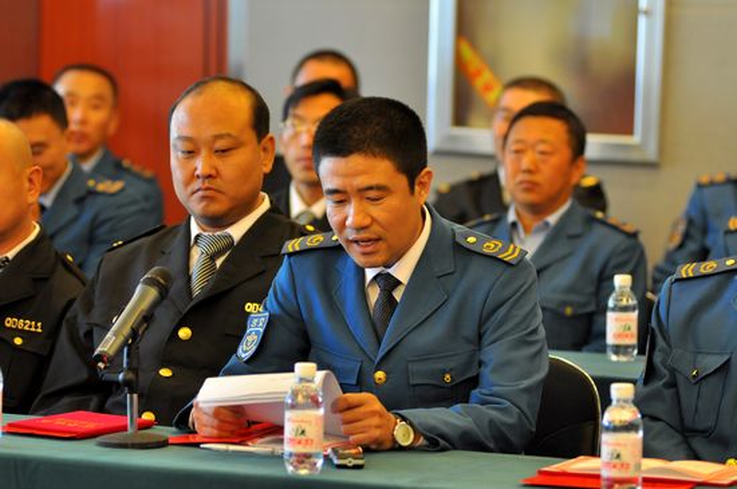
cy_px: 244
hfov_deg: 11.4
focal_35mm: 180
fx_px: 3680
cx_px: 368
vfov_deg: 7.6
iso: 1000
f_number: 2.8
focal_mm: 120
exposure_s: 1/50
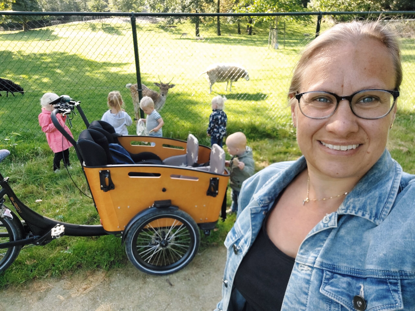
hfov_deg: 69.4
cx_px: 208
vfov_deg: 54.9
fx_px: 300
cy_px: 156
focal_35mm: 25
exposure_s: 1/100
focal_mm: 3.72
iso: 50
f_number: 2.2
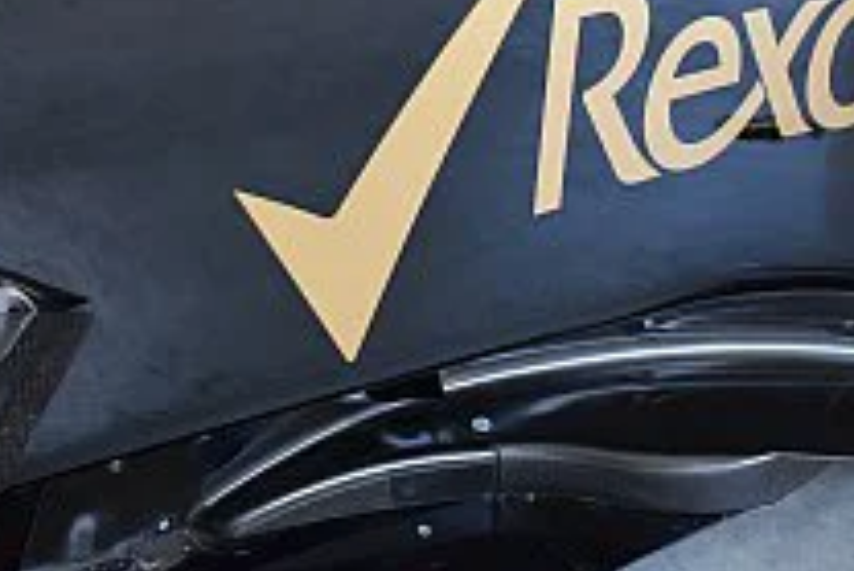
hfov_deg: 38.1
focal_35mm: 52
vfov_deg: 25.3
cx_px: 464
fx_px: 1234
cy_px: 72
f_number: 4
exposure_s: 1/60
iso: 720
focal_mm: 18
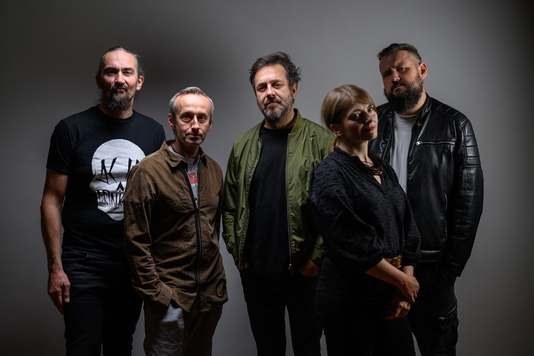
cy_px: 178
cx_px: 267
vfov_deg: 27.0
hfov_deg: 39.6
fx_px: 742
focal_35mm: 50
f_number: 2
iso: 200
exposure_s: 1/160
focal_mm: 50
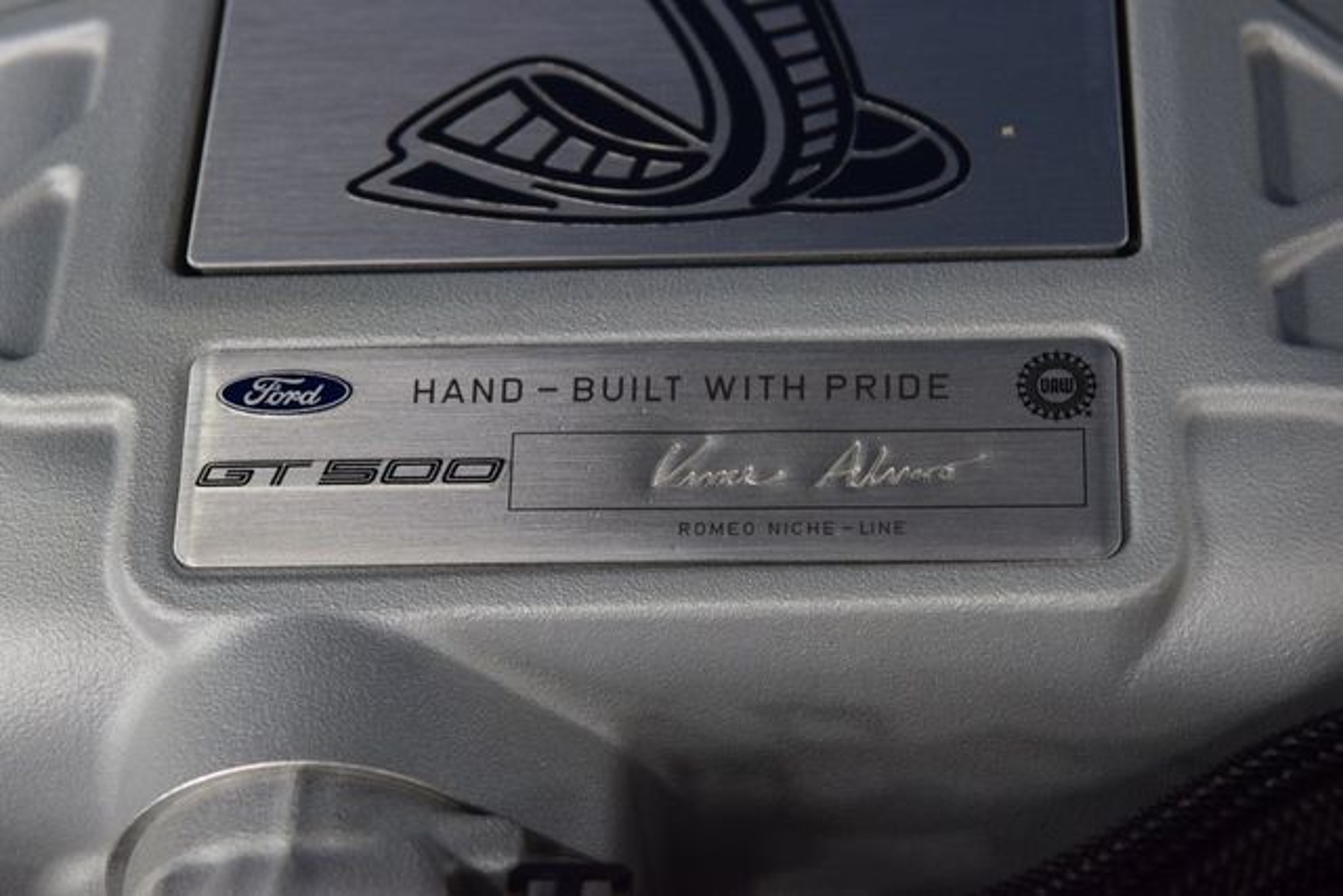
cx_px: 672
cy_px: 448
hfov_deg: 19.5
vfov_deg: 13.0
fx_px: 3918
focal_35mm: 105
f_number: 7.1
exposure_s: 1/30
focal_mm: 70
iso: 1250
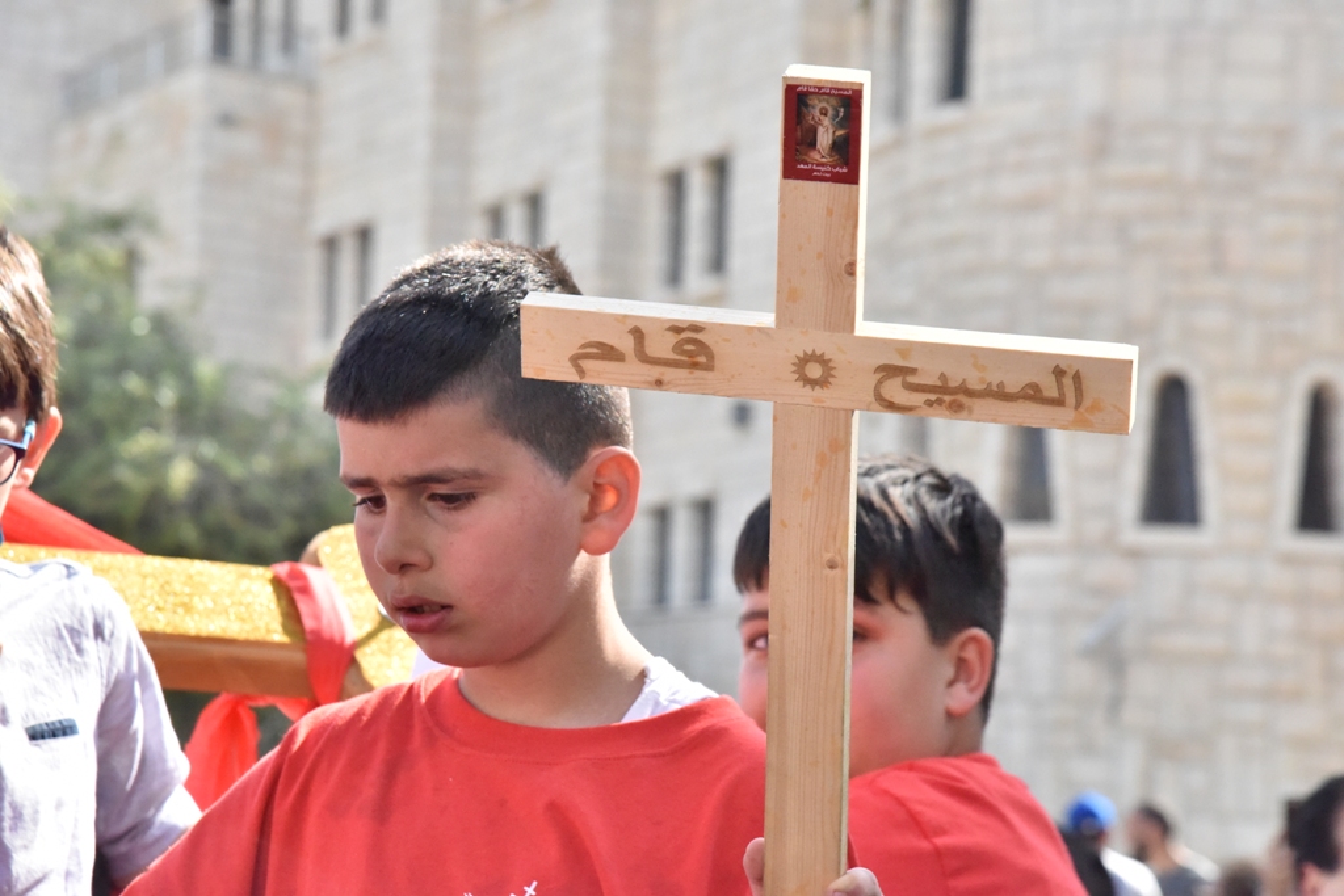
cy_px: 448
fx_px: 4480
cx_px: 672
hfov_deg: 17.1
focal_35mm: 120
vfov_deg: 11.4
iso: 6400
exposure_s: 1/4000
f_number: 10
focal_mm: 120
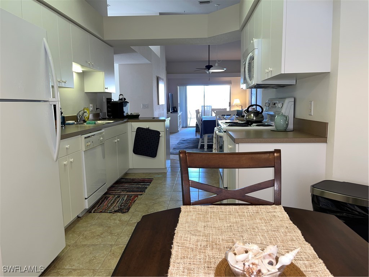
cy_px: 138
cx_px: 184
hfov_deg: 67.3
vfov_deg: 53.1
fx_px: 277
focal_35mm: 26
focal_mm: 5.1
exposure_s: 1/28
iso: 40
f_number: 1.6
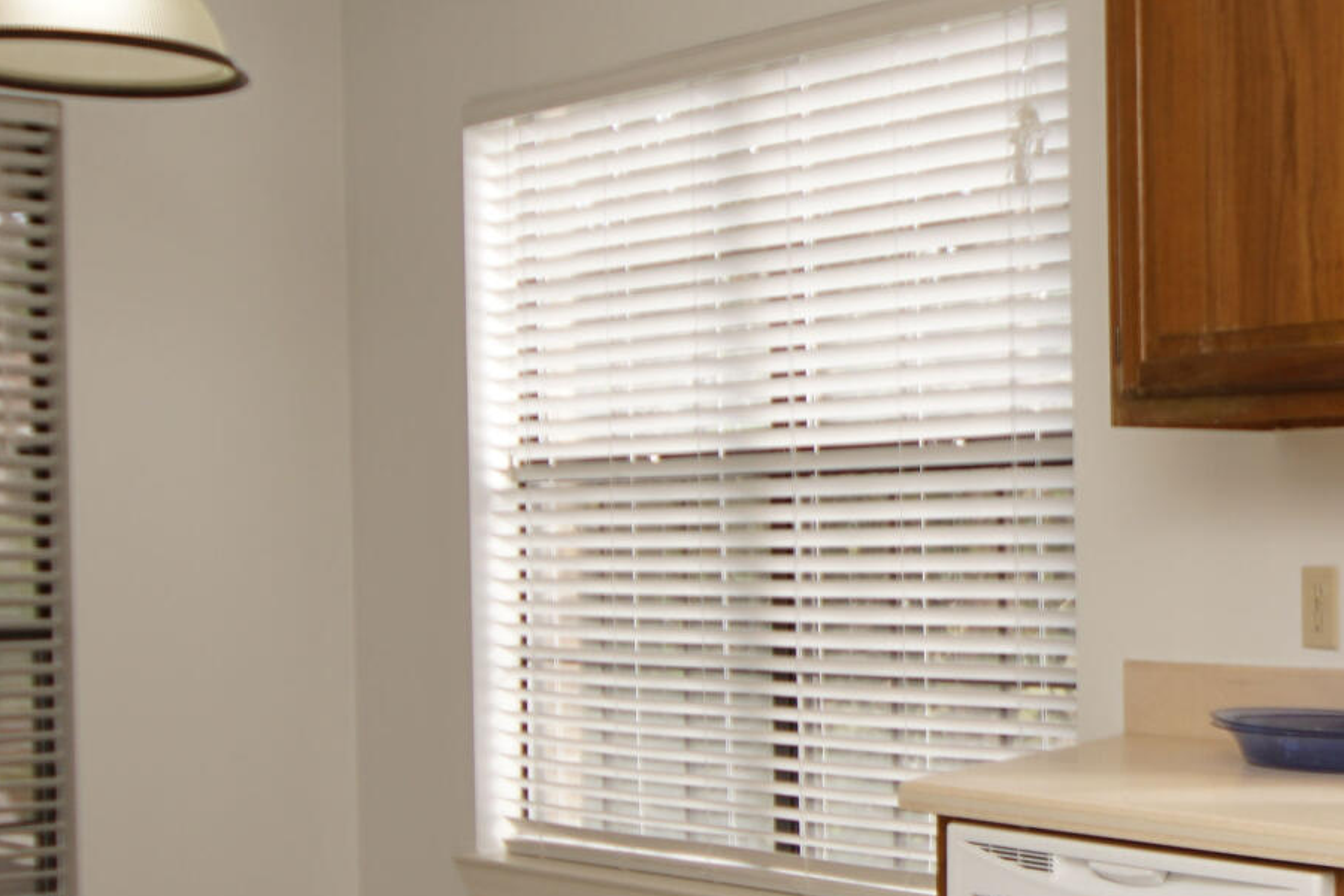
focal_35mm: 60
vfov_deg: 22.5
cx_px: 1496
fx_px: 2240
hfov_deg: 29.9
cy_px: 585
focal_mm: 12
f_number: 4.5
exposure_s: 1/60
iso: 100
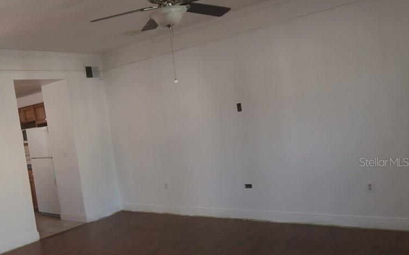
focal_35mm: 35
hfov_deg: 54.0
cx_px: 130
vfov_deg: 36.0
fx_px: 390
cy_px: 162
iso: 100
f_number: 3
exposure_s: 1/30
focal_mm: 4.2
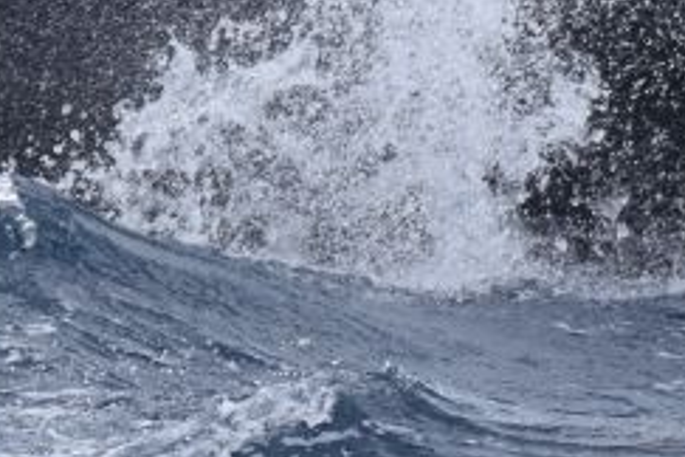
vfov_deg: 0.6
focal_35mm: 2469
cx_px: 186
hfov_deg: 0.8
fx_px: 46976
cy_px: -209
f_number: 6.3
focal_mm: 500
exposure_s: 1/1000
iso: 500
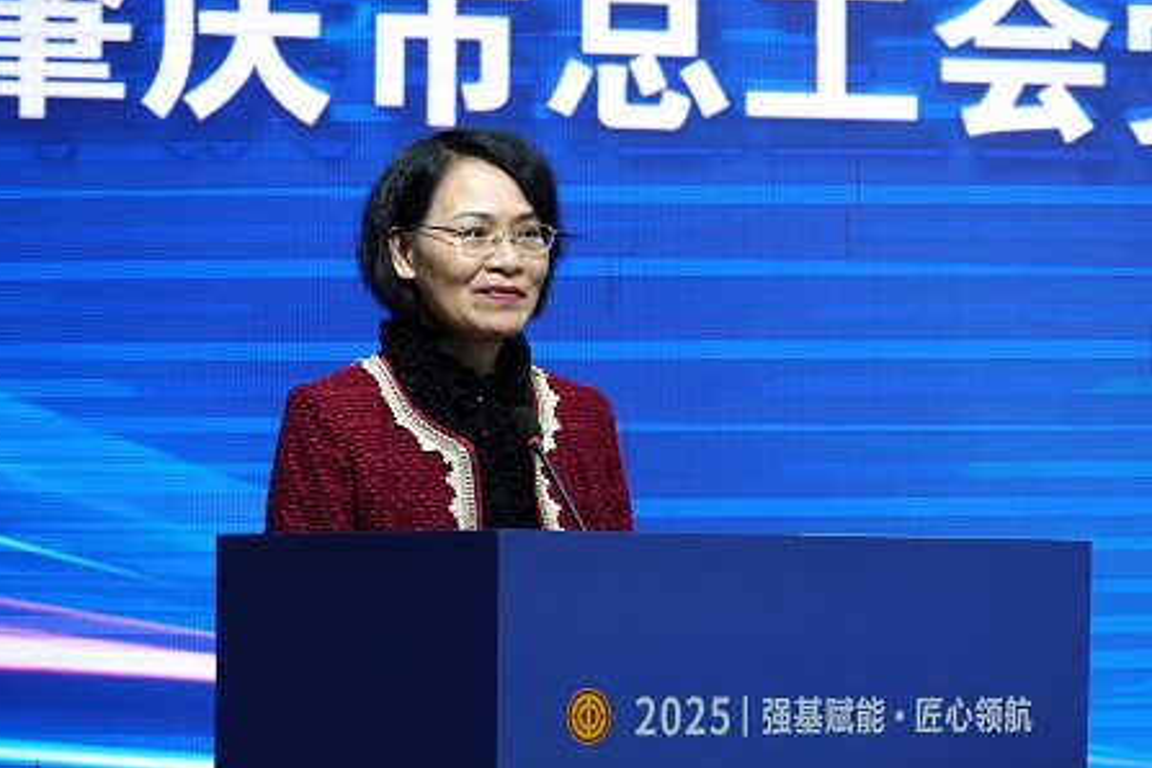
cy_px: 403
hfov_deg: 10.4
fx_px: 6336
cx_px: 603
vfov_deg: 6.9
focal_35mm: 198
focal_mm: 118
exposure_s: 1/200
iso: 800
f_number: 5.6
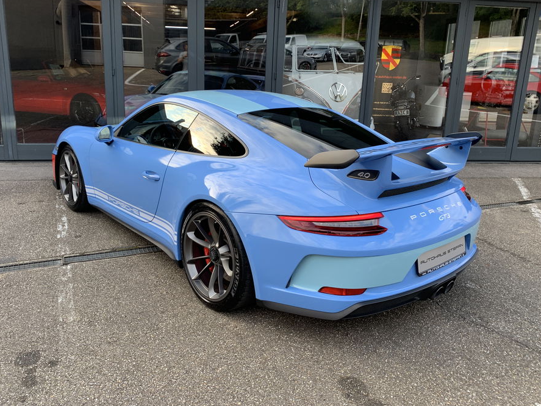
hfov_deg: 59.9
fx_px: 469
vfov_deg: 46.7
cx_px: 256
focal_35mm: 30
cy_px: 181
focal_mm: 4.25
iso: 25
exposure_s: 1/124
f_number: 1.8
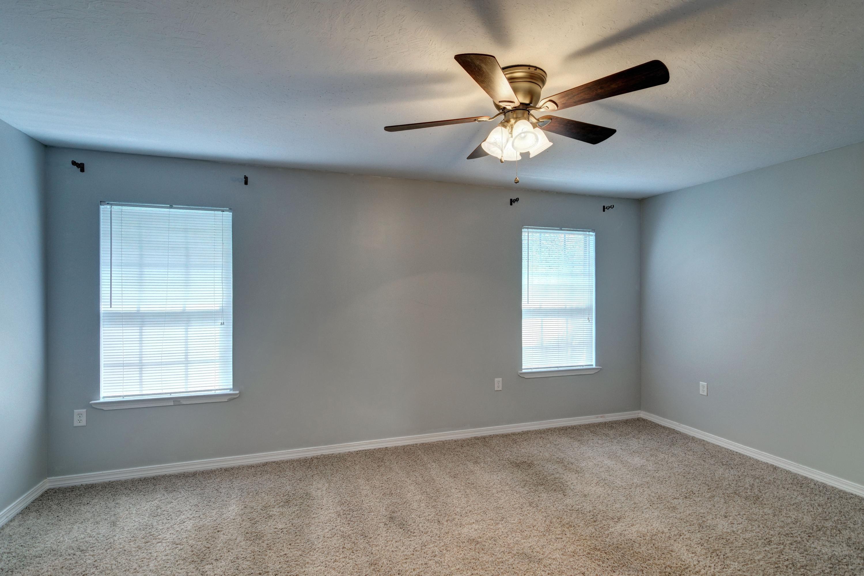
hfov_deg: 96.7
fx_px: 384
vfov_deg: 73.7
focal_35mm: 16
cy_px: 288
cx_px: 432
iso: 400
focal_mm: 11
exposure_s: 1/125
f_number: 7.1
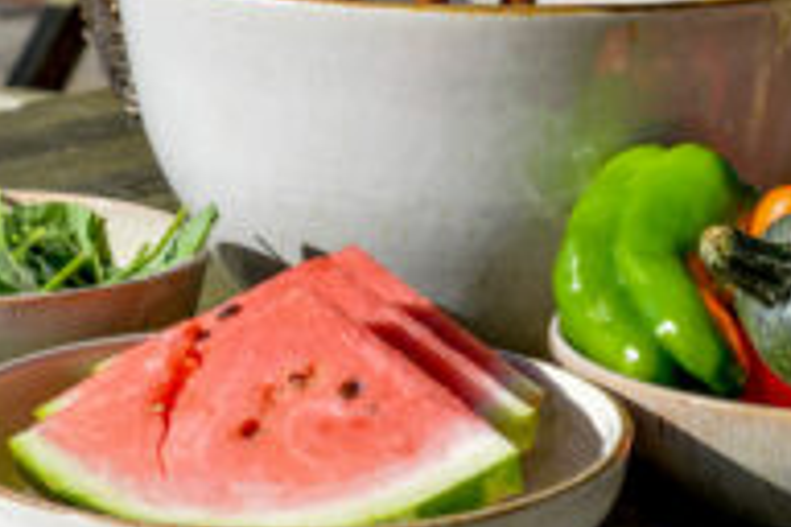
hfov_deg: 11.9
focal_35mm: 172
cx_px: 441
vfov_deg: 8.0
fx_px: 3780
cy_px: 208
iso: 100
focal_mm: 55
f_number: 8
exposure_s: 1/125
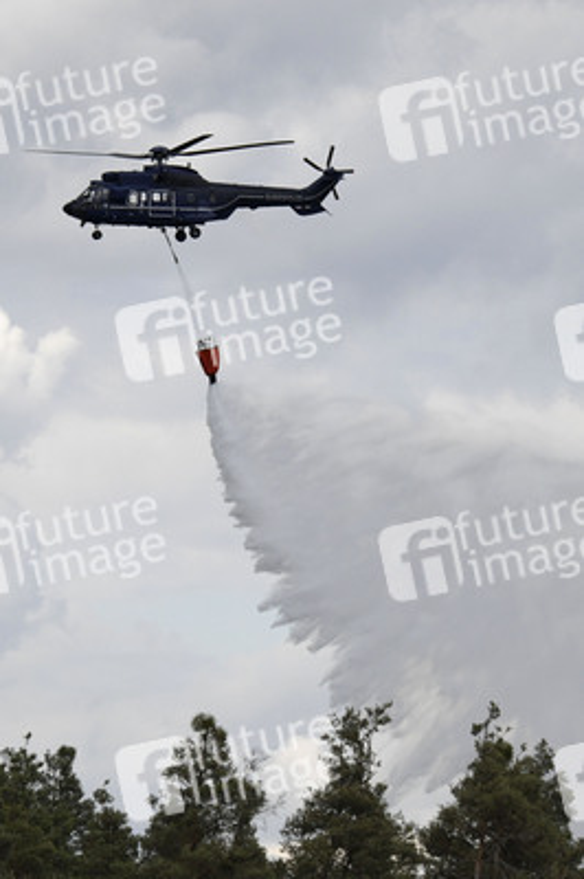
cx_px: 292
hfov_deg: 5.7
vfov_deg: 8.6
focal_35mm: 240
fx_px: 5850
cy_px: 440
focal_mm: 240
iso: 1250
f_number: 5.3
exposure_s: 1/8000
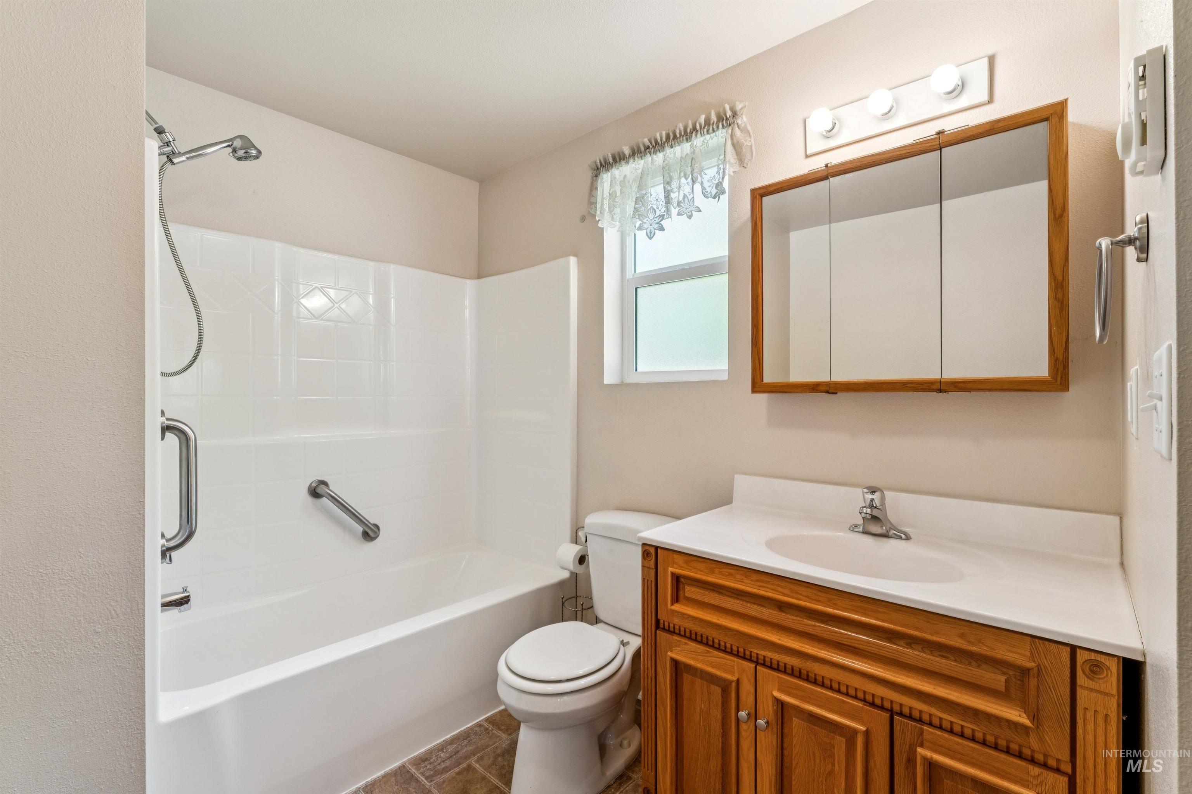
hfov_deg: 97.1
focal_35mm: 16
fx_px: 526
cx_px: 596
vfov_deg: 74.1
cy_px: 397
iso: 400
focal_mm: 15.9
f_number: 13
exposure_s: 1/8
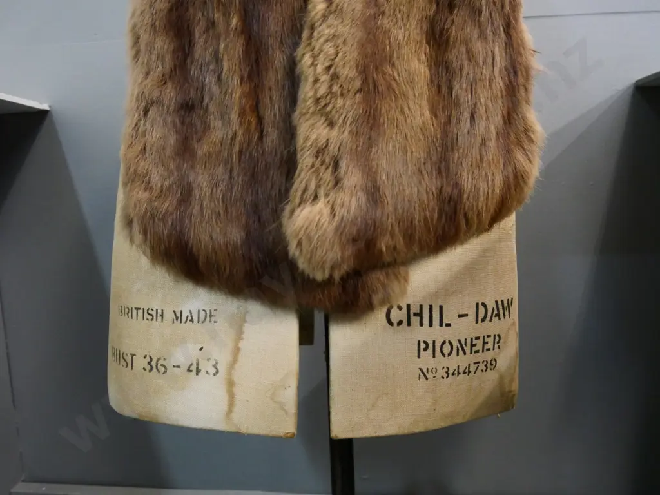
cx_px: 330
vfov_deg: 53.1
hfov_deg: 67.3
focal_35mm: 26
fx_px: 496
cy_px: 248
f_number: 5
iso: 3200
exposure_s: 1/60
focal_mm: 13
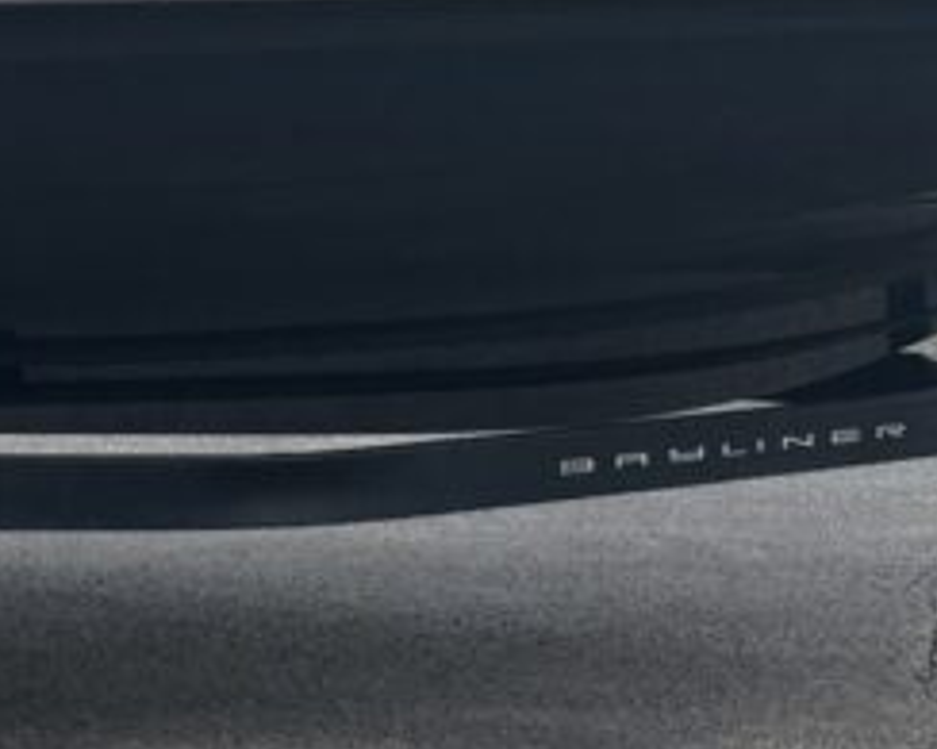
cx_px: -240
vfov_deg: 13.8
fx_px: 3077
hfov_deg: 16.5
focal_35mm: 111
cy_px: 85
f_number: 1.6
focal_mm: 5.96
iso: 50
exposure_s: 1/1642
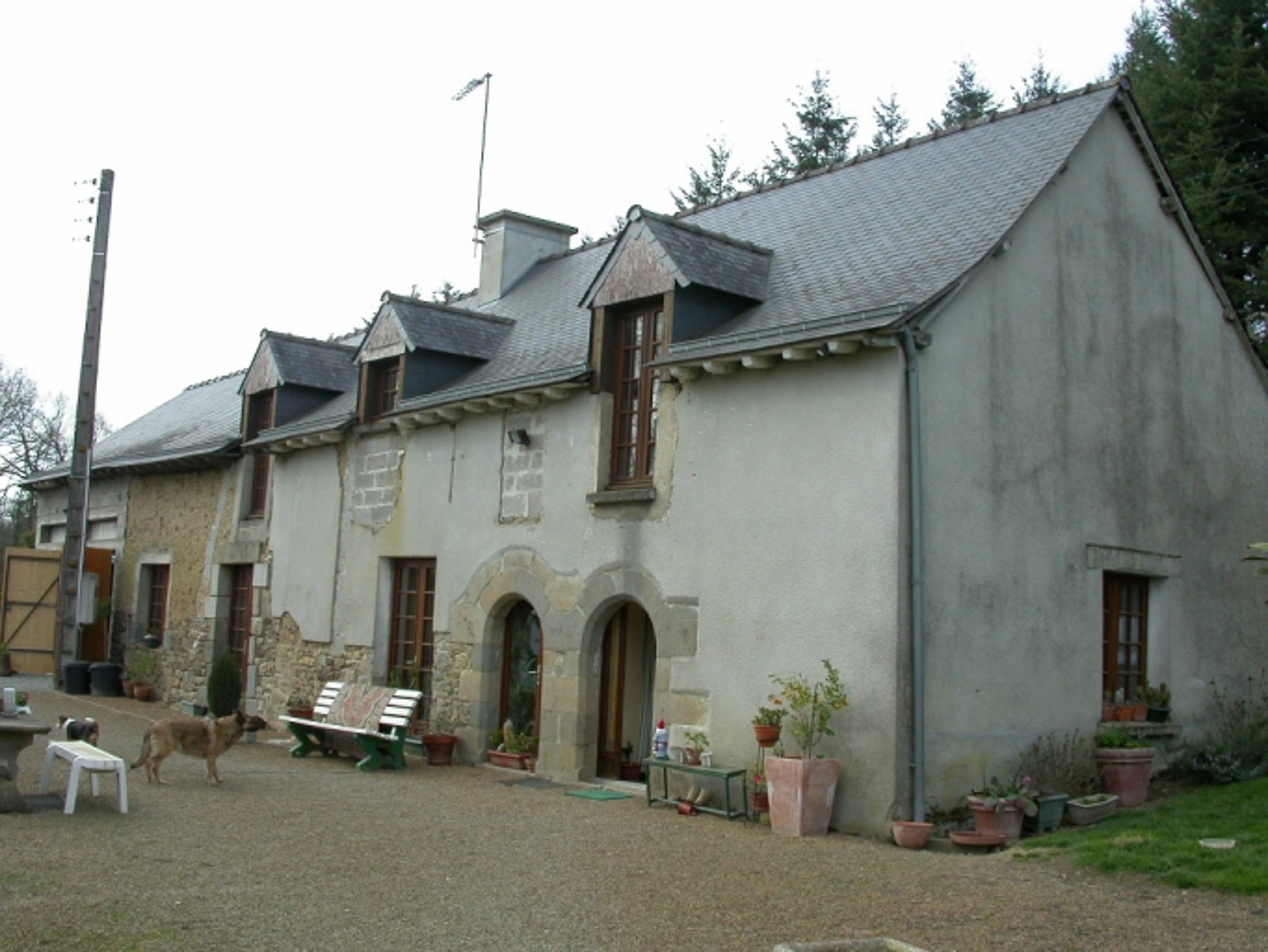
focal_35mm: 38
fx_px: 1392
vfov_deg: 37.7
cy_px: 476
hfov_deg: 49.0
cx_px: 634
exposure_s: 1/204
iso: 100
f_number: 6
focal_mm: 7.85
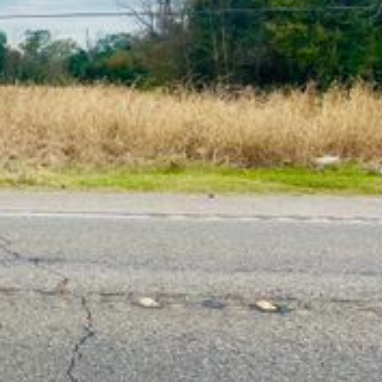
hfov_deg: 23.6
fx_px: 812
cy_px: 100
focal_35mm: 65
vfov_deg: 26.2
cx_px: -104
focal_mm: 5.7
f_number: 1.5
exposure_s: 1/2404
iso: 50
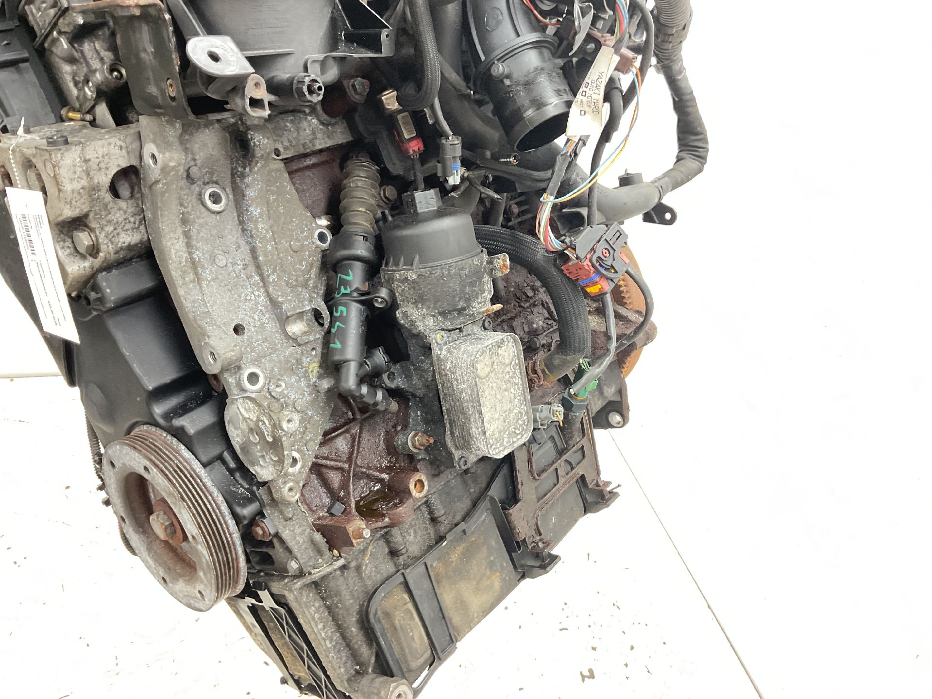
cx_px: 466
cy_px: 350
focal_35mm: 29
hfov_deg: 61.7
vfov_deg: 48.2
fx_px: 781
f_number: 1.8
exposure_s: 1/50
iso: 250
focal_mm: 3
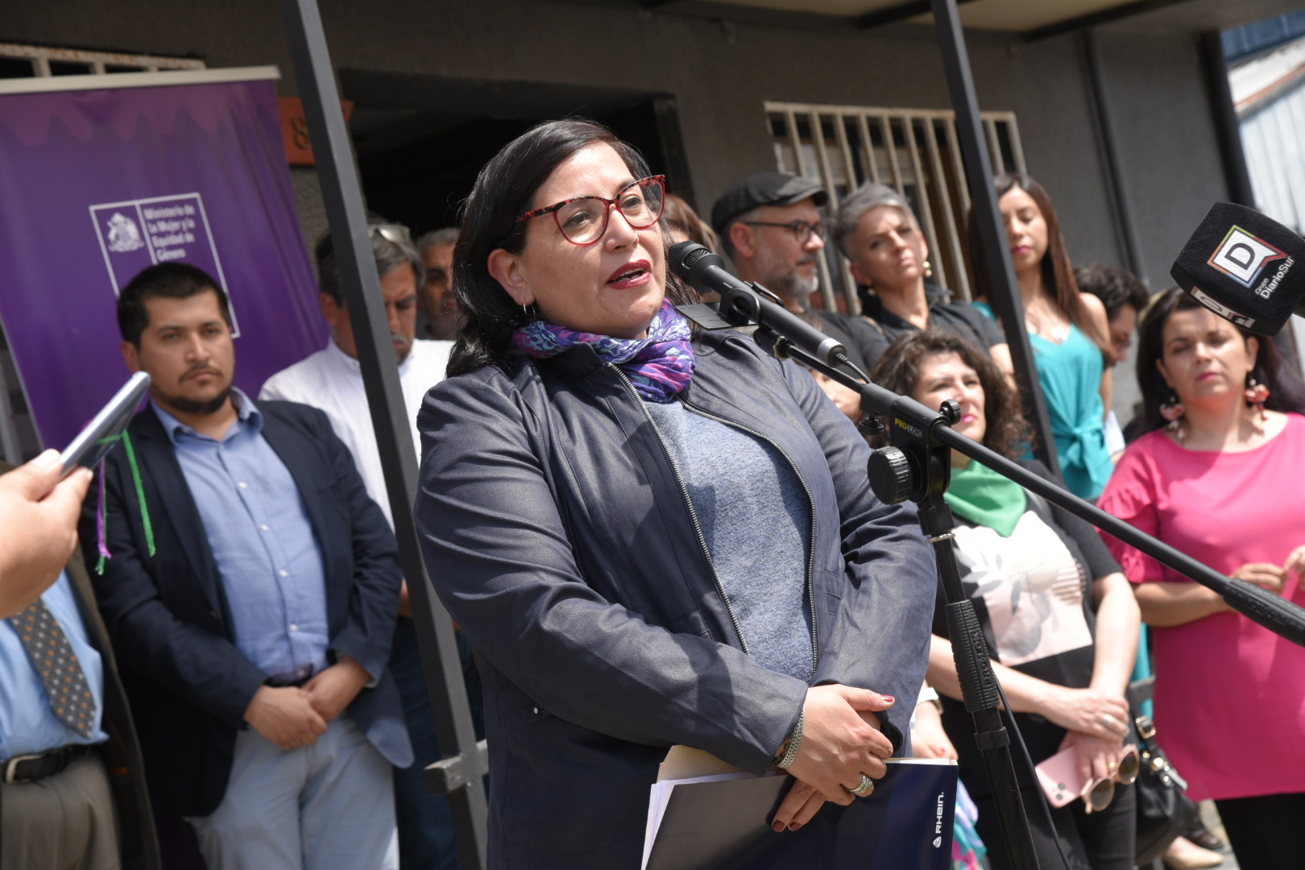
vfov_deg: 18.2
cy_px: 435
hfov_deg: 27.0
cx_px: 652
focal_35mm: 75
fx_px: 2719
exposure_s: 1/400
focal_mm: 75
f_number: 8
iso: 400
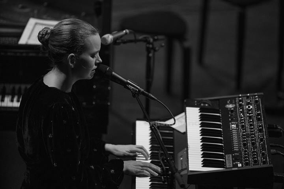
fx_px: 2365
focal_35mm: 300
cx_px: 142
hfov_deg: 6.9
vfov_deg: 4.6
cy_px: 94
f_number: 2.8
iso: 6400
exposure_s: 1/500
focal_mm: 300
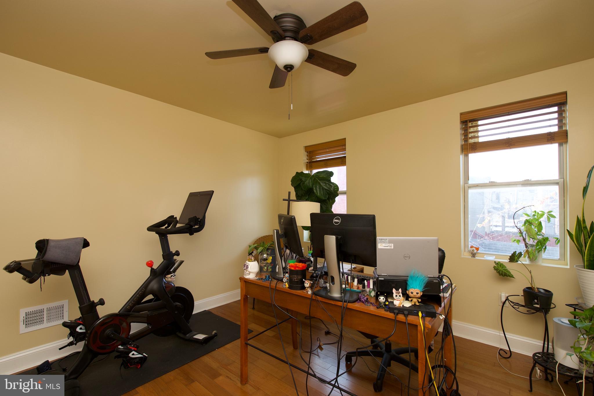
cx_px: 297
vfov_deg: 77.3
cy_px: 198
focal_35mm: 15
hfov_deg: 100.4
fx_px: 247
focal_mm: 10
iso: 320
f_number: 7.1
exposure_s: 1/50
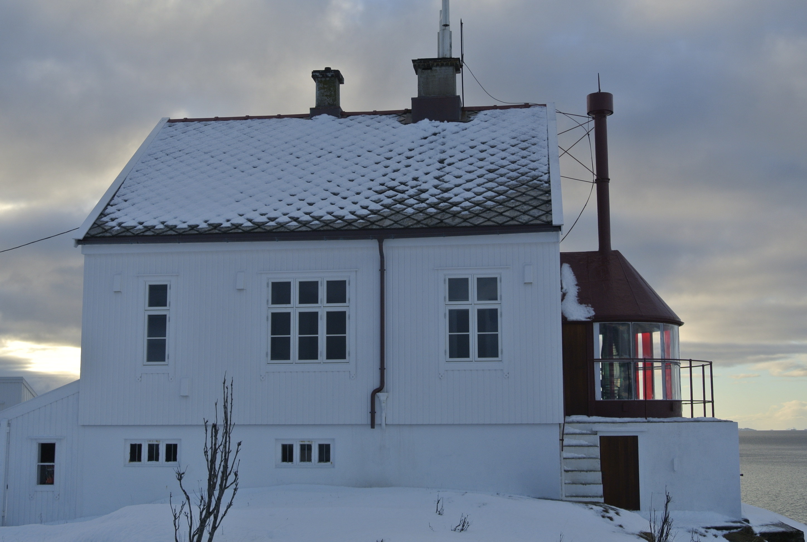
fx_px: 1101
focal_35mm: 49
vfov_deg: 27.6
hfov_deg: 40.3
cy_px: 271
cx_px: 404
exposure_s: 1/320
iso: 100
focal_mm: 18.2
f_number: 4.5
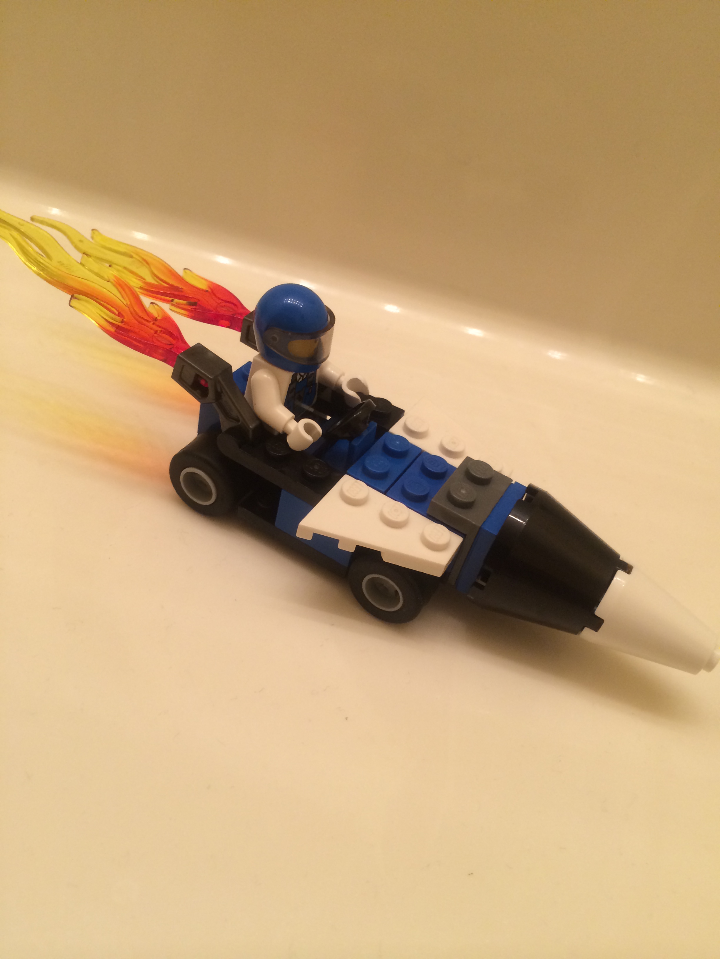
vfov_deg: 60.0
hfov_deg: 46.8
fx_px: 832
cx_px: 360
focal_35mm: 30
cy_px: 480
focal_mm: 4.12
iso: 64
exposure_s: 1/30
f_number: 2.2
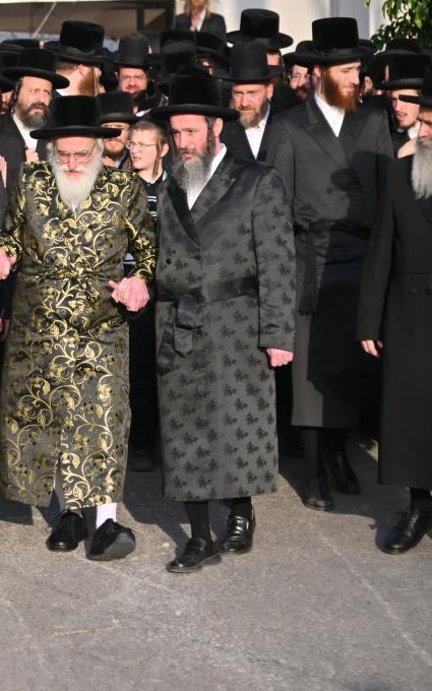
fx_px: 2487
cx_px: 79
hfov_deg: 9.9
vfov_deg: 15.8
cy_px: 345
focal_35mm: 132
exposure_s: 1/640
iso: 50
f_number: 4
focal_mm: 86
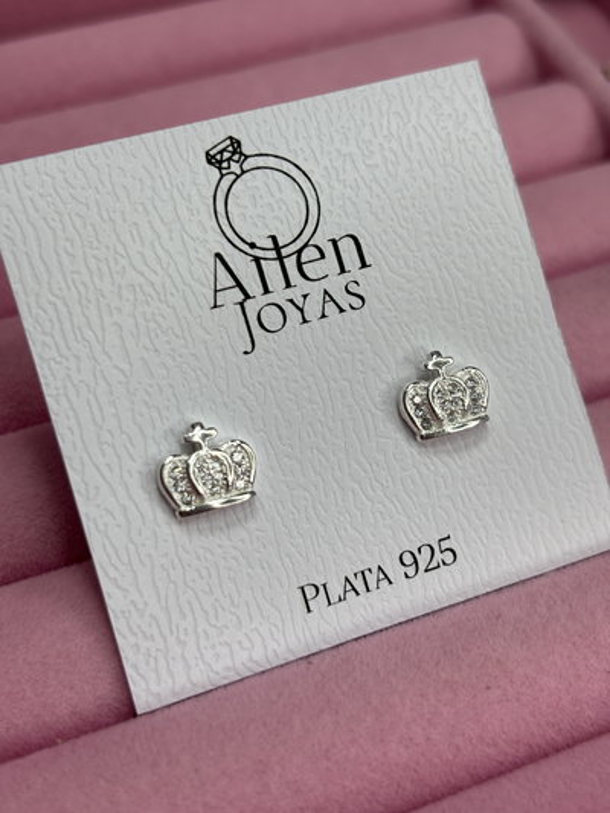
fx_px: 1221
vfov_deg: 36.8
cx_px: 305
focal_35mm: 52
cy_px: 406
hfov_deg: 28.0
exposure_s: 1/129
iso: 25
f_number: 1.6
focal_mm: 5.96
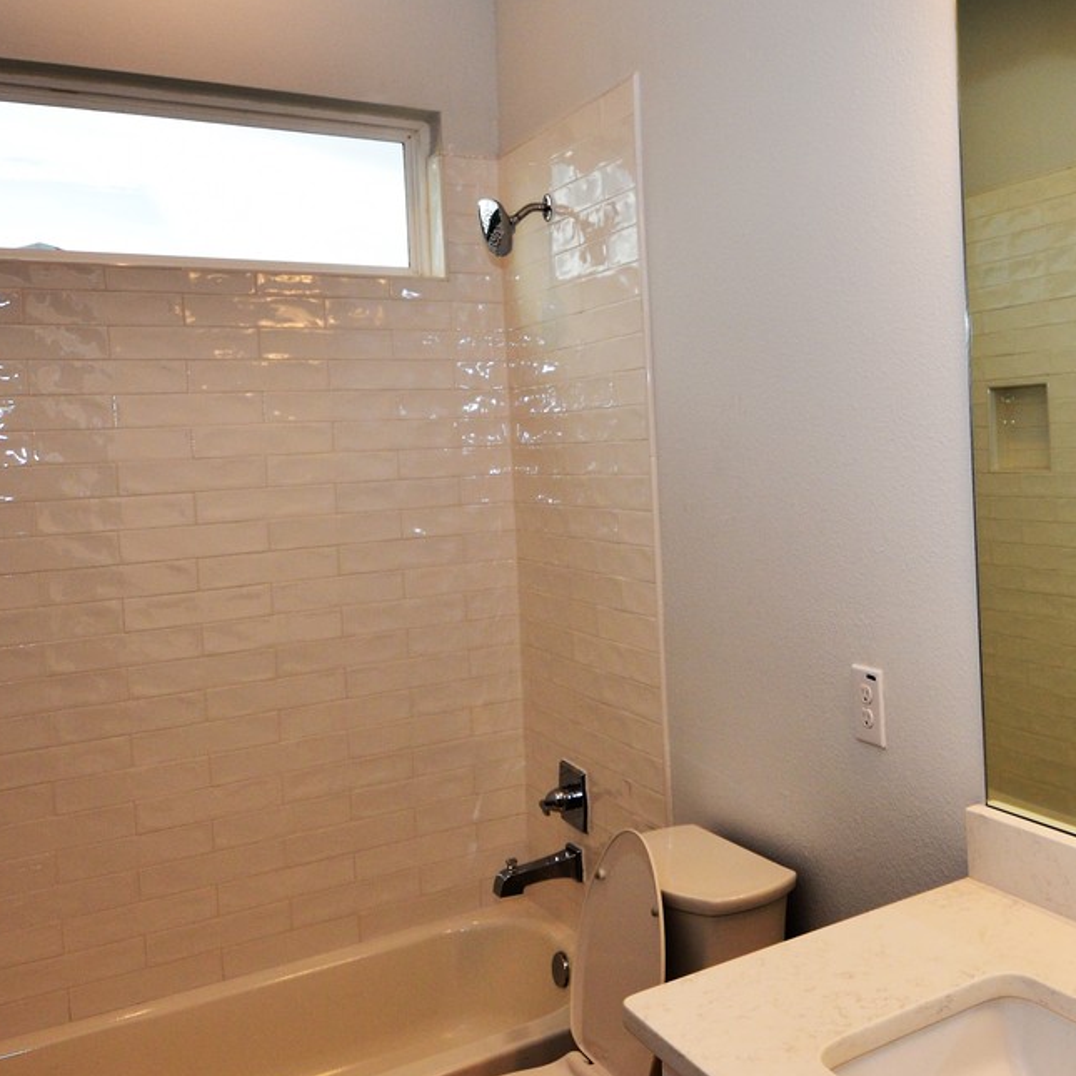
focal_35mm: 32
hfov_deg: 48.4
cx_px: 852
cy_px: 442
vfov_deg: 50.8
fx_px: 1125
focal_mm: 10
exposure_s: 1/200
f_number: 5
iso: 320
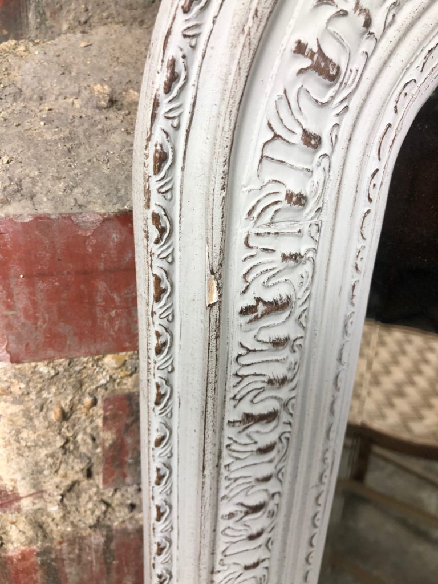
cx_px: 219
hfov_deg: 49.7
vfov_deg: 63.4
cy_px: 292
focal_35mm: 28
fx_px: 472
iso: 40
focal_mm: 4
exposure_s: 1/25
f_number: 1.8
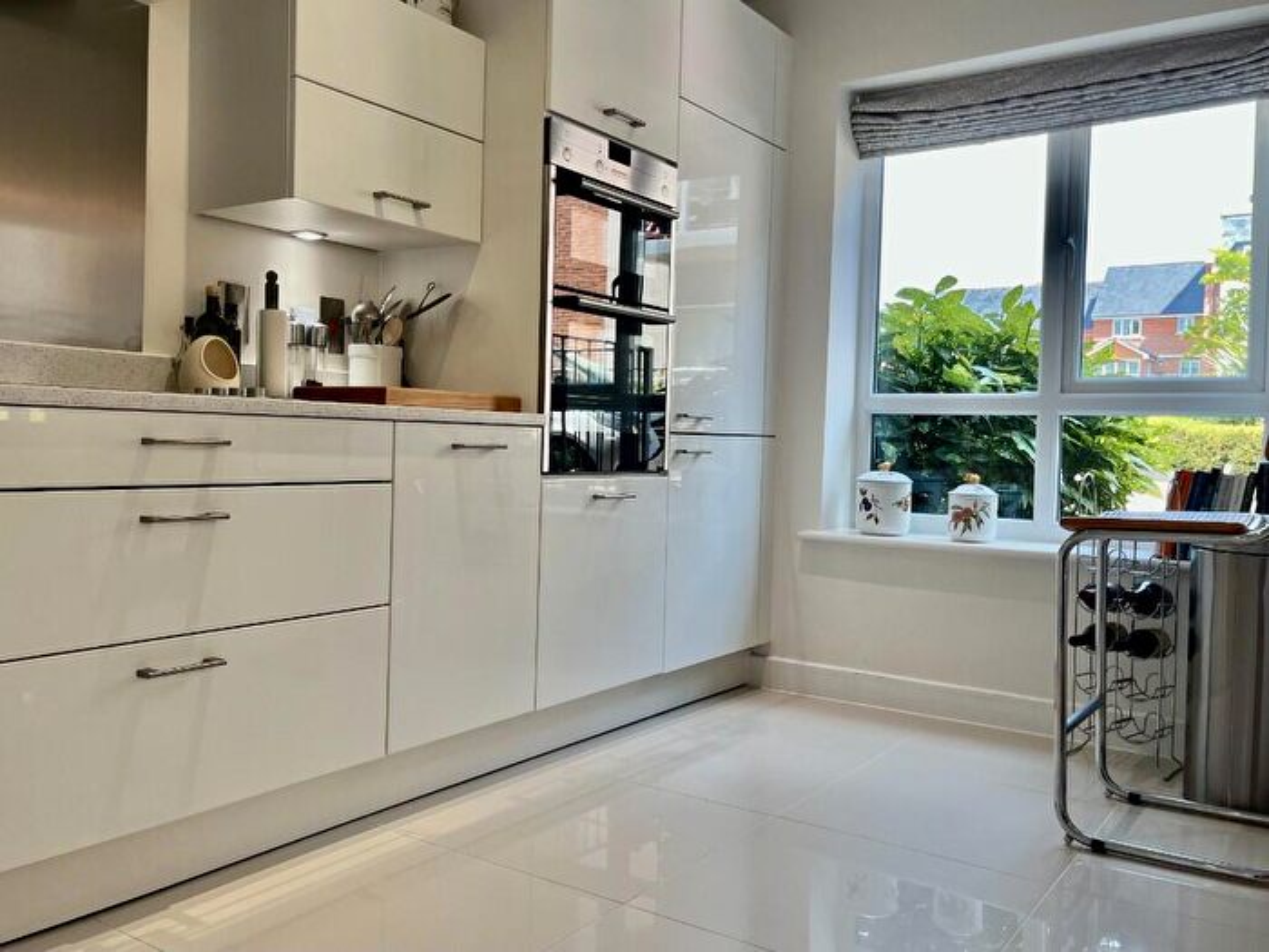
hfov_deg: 67.3
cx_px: 634
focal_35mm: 26
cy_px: 476
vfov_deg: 53.1
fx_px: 953
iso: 40
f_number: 1.6
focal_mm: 5.1
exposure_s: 1/100
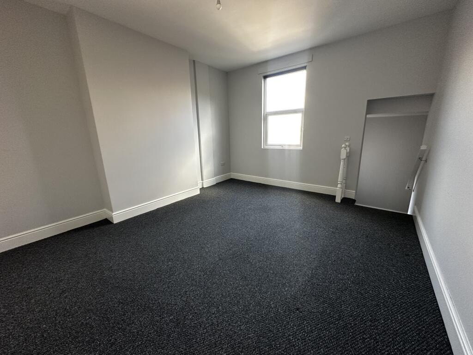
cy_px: 178
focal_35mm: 14
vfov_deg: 85.7
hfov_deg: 102.1
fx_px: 191
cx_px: 236
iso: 200
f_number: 2.2
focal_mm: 2.22
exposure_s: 1/99
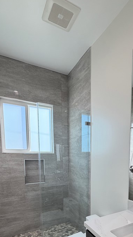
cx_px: 89
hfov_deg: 48.6
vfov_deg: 74.6
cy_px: 170
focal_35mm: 23
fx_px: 144
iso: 100
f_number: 2.2
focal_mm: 2.22
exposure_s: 1/120
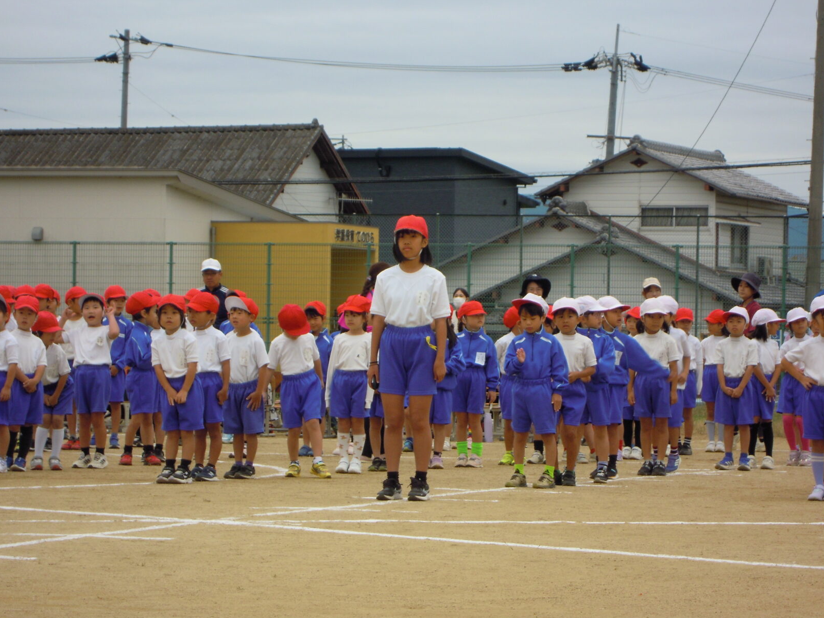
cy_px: 266
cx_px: 410
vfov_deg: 8.8
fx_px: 3999
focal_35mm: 168
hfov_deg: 11.8
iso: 100
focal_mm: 25
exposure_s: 1/100
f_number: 6.6
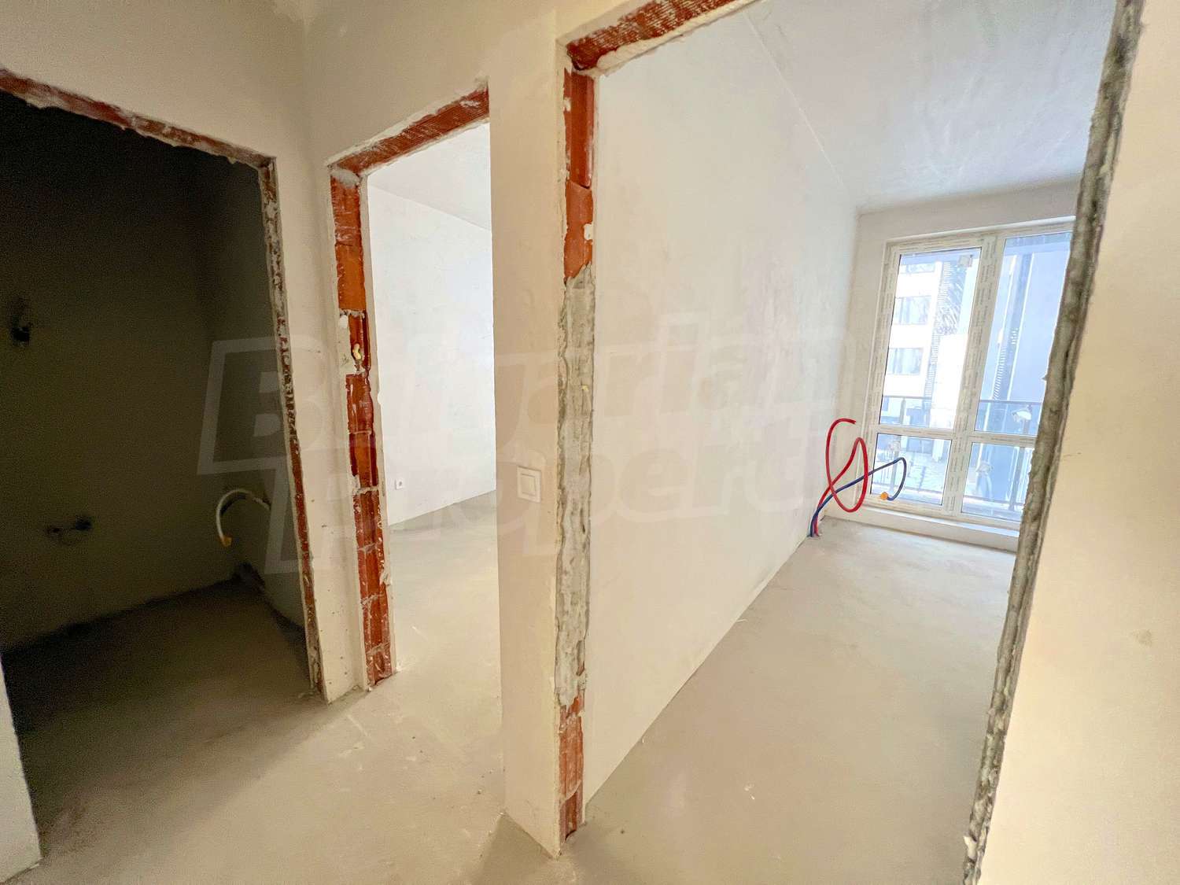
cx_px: 590
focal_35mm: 13
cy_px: 442
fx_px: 443
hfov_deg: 106.2
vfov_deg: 89.9
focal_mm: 1.57
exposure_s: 1/64
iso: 250
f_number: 1.8
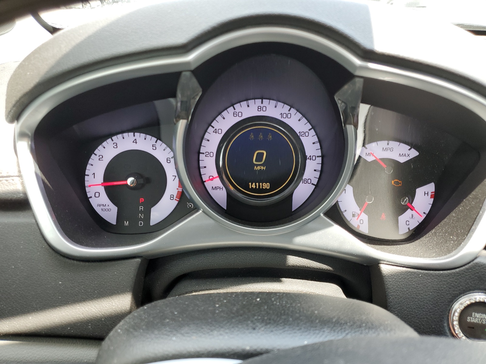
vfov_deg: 53.1
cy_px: 182
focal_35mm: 26
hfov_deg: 67.3
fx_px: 365
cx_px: 243
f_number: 1.5
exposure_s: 1/135
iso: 50
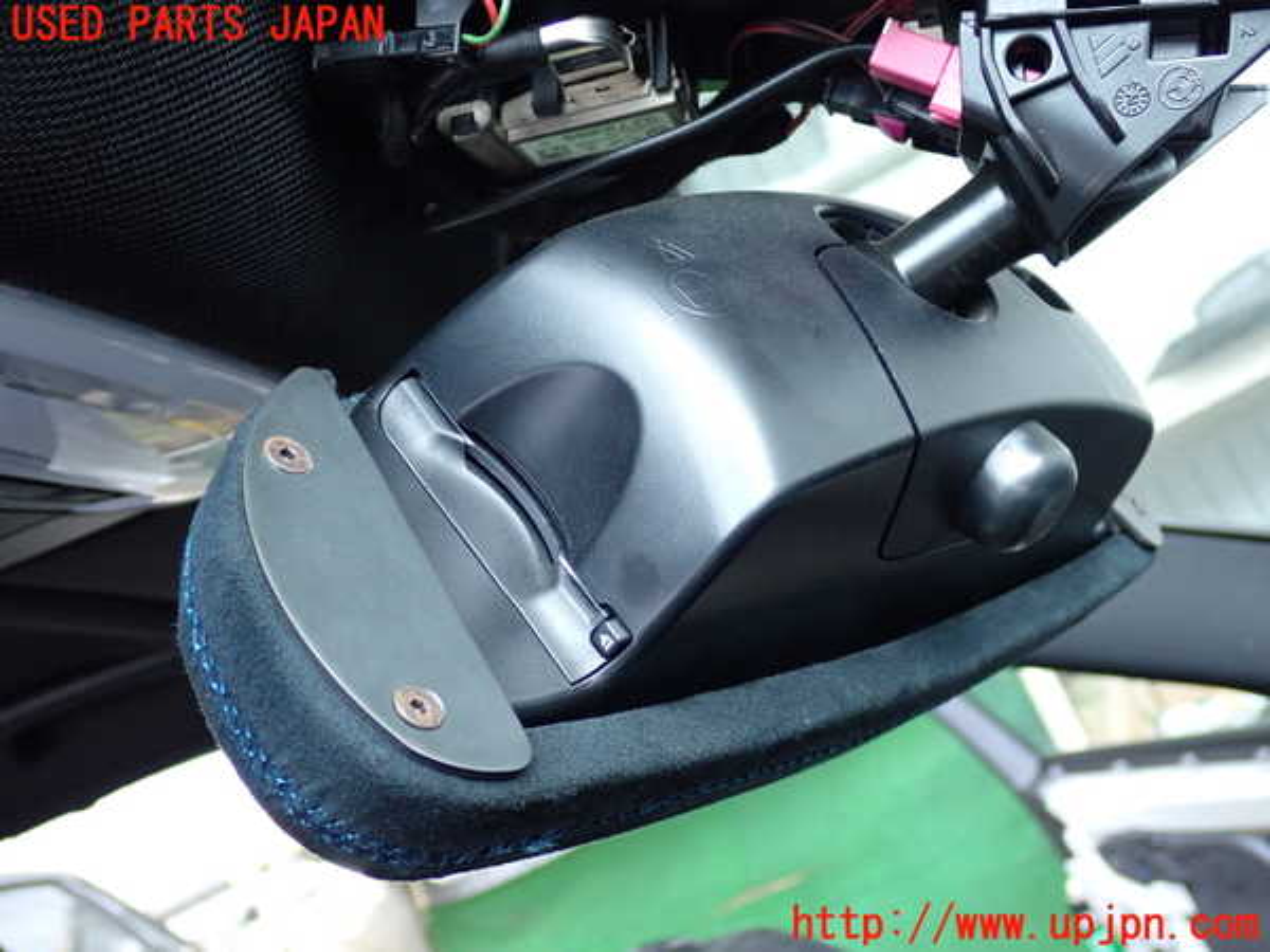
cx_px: 635
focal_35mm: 44
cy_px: 476
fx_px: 1614
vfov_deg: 32.9
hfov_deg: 42.9
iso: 640
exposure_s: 1/125
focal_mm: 7.84
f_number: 2.9
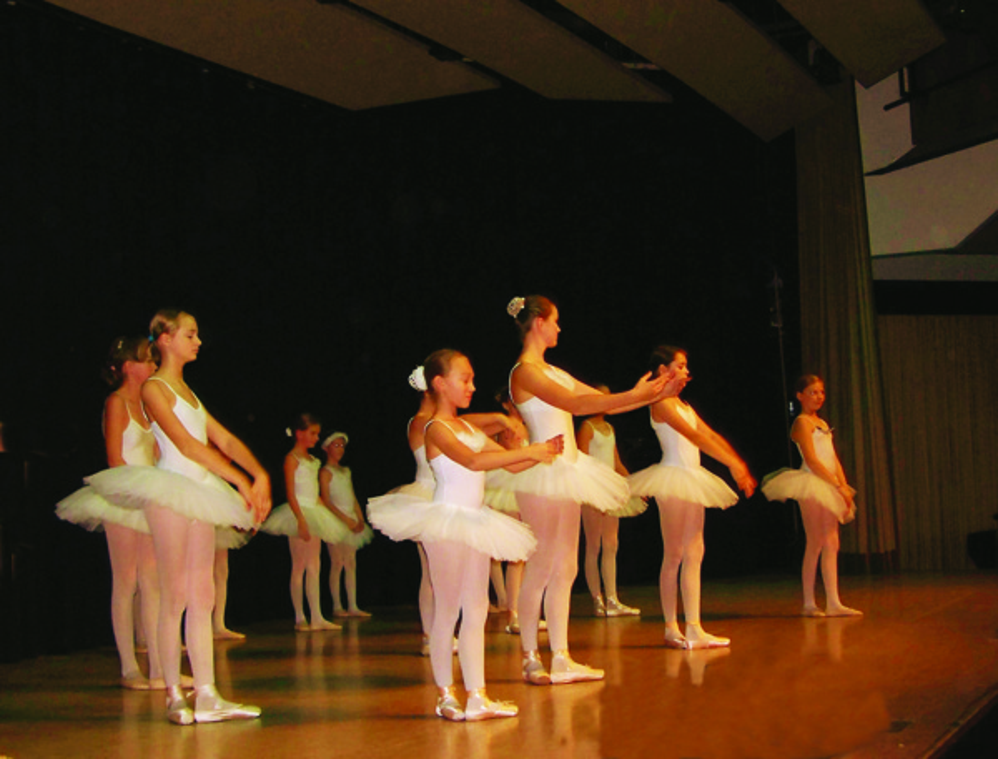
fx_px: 1101
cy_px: 380
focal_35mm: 38
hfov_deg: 48.8
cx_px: 499
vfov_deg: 38.0
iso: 200
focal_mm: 6.3
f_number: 2.8
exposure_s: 1/30
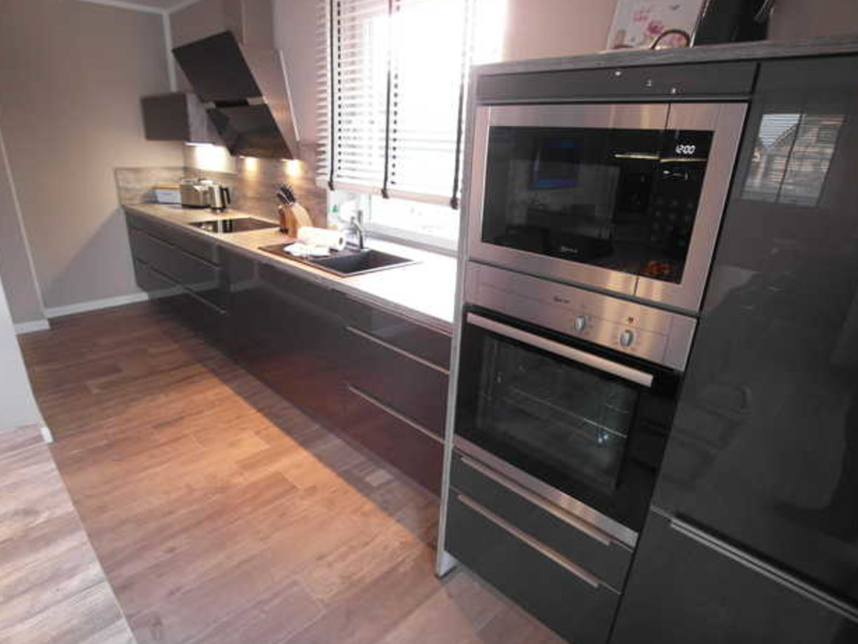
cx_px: 428
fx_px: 620
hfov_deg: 69.4
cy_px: 327
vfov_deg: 54.9
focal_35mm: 25
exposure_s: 1/30
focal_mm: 5.2
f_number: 2.3
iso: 200
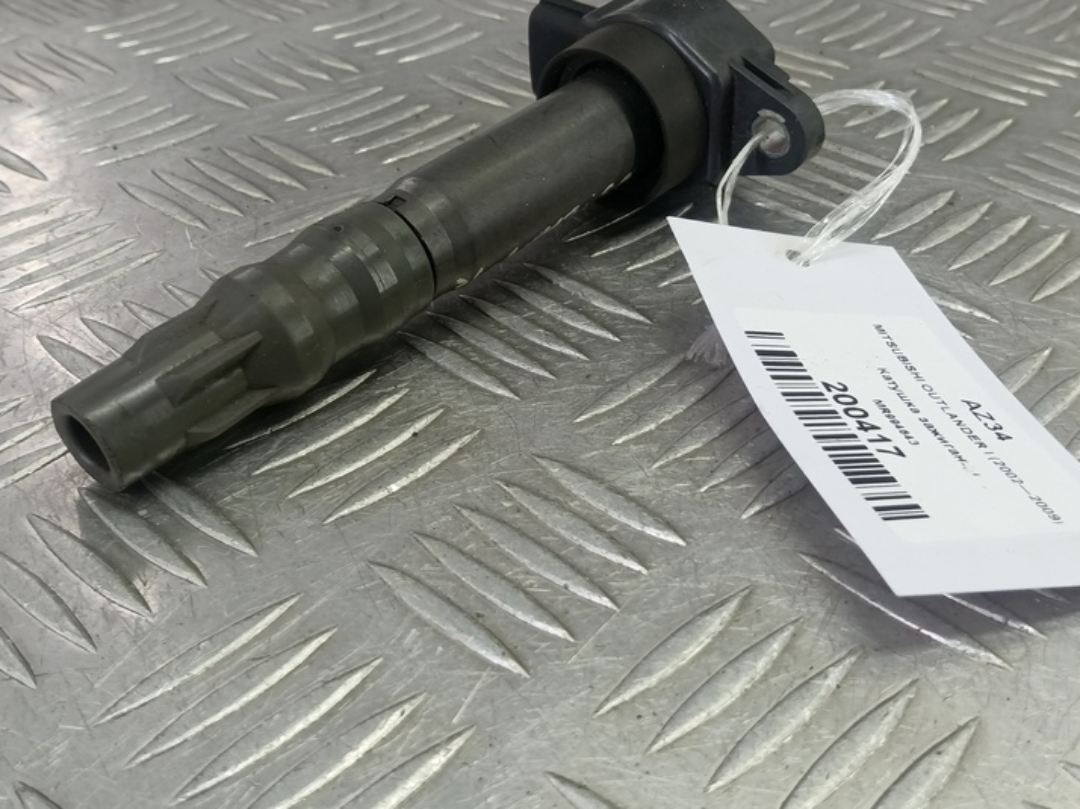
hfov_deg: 55.4
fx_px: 1029
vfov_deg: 42.8
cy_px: 340
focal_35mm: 33
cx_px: 531
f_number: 1.6
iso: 128
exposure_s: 1/50
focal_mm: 4.11
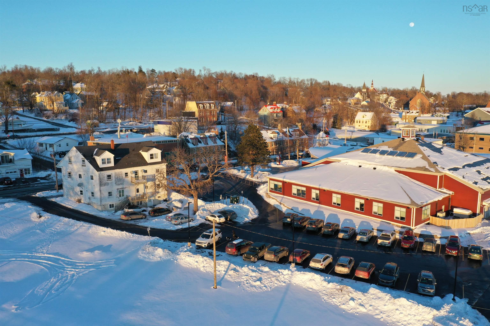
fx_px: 381
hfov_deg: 65.5
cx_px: 245
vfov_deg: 46.4
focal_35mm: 28
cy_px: 163
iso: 100
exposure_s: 1/200
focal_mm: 10.26
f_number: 4.5
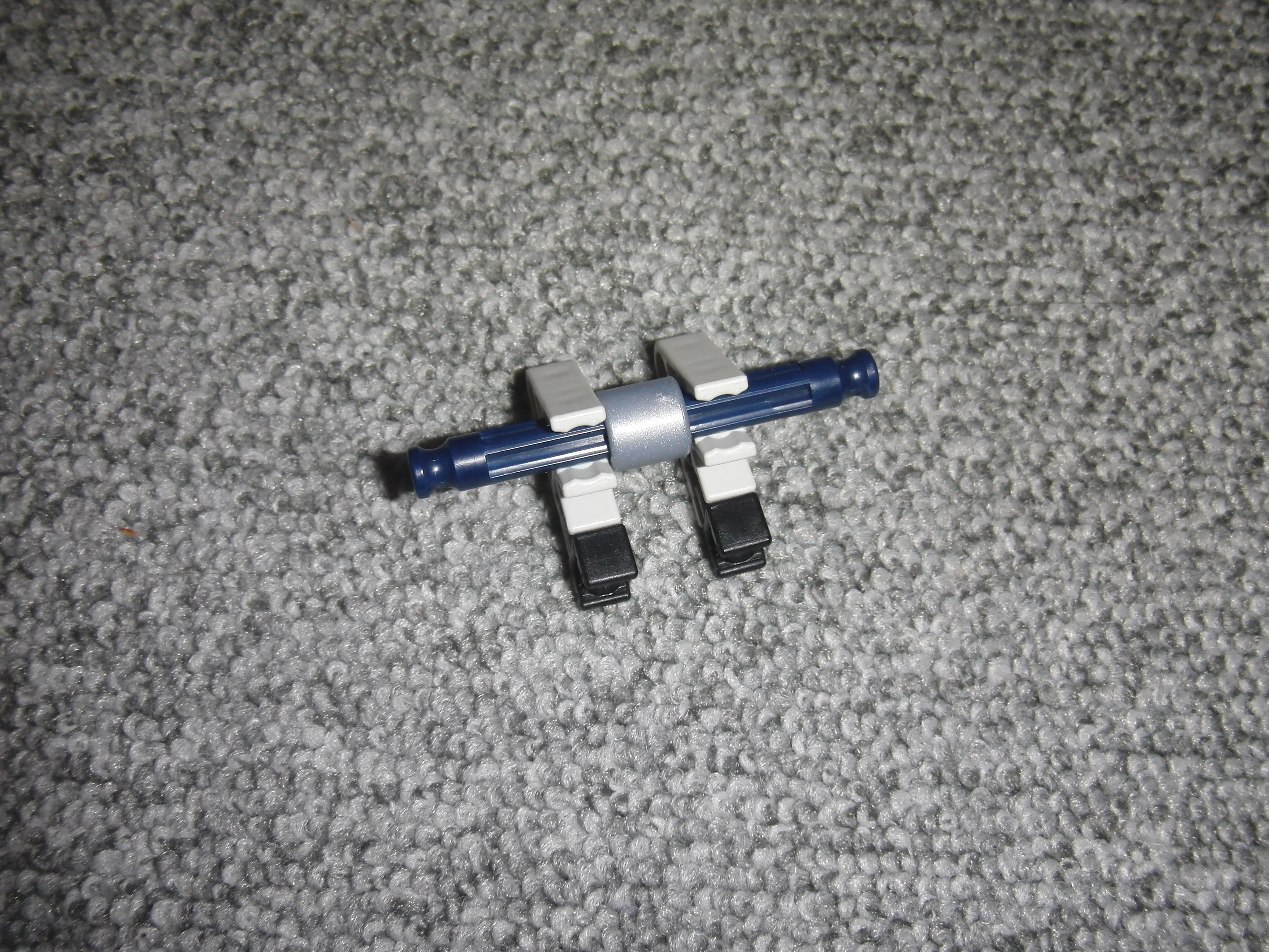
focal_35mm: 38
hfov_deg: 49.0
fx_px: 1393
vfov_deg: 37.7
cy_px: 476
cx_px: 634
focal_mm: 6.66
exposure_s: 1/40
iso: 100
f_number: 3.9
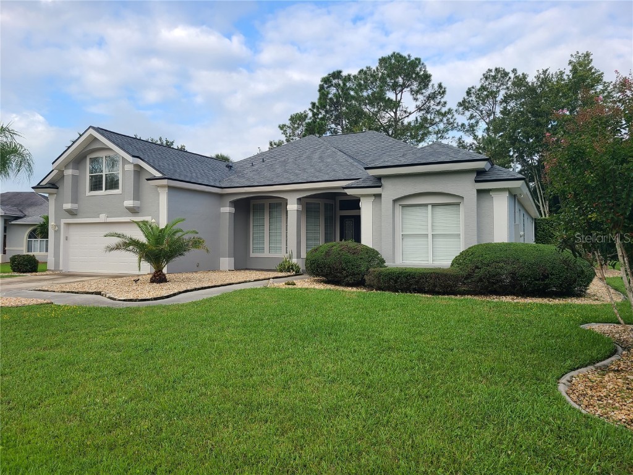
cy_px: 238
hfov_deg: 67.3
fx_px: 475
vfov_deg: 53.1
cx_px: 316
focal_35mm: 26
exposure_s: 1/892
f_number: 1.8
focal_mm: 5.4
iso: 40
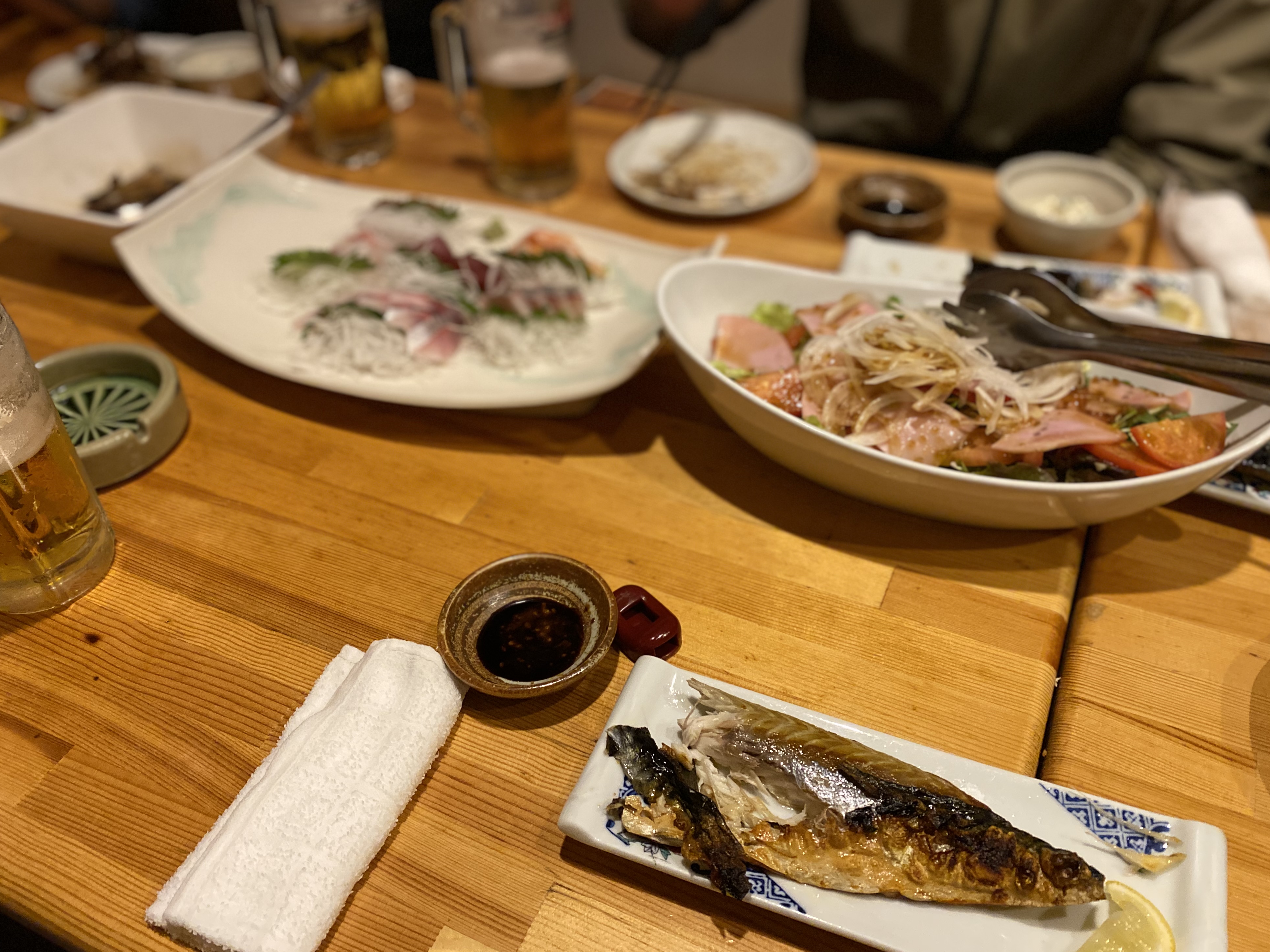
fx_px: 991
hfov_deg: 65.3
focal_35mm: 27
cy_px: 482
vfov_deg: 51.4
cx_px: 640
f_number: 1.8
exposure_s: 1/58
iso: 500
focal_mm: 4.25
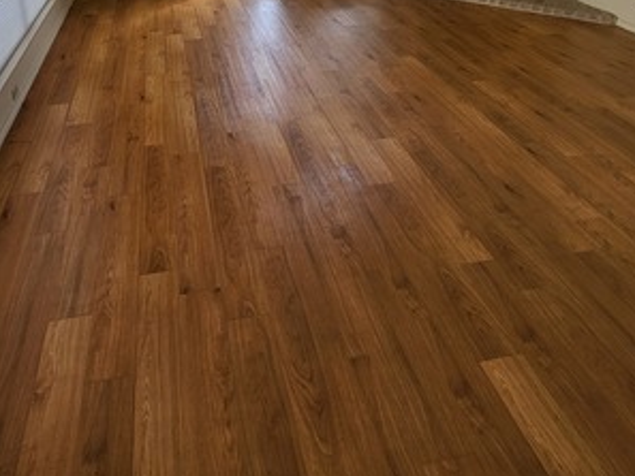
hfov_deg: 63.1
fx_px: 514
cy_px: 11
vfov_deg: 43.4
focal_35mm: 28
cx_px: 272
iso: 32
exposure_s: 1/120
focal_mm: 1.74
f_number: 2.2
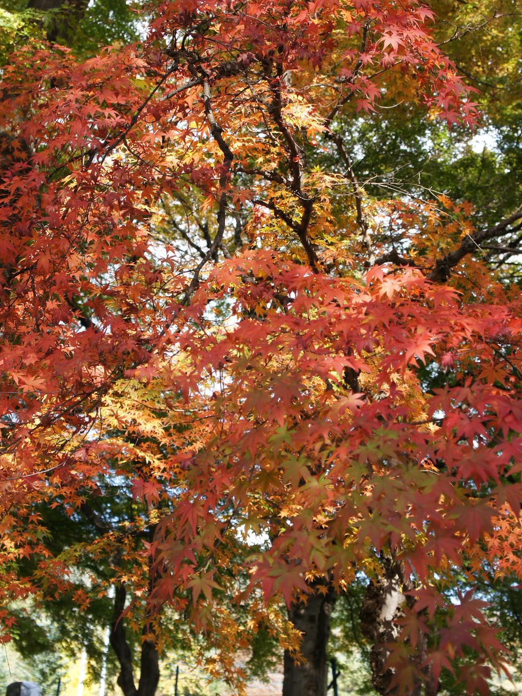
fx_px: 1146
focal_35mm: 57
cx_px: 277
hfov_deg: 25.7
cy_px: 365
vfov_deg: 33.8
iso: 200
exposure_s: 1/125
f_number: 6.3
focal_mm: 28
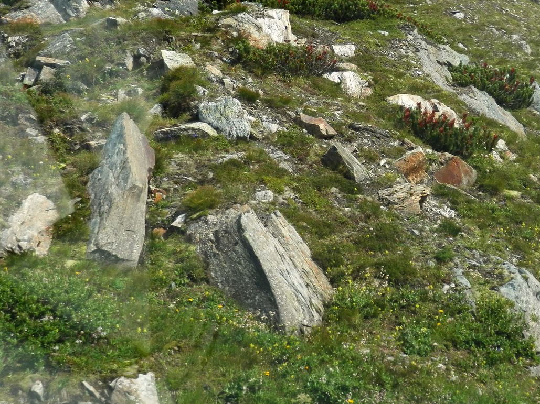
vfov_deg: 20.9
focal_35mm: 70
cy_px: 112
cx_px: 319
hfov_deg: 27.7
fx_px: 1092
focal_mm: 8
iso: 80
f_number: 3.8
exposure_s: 1/500
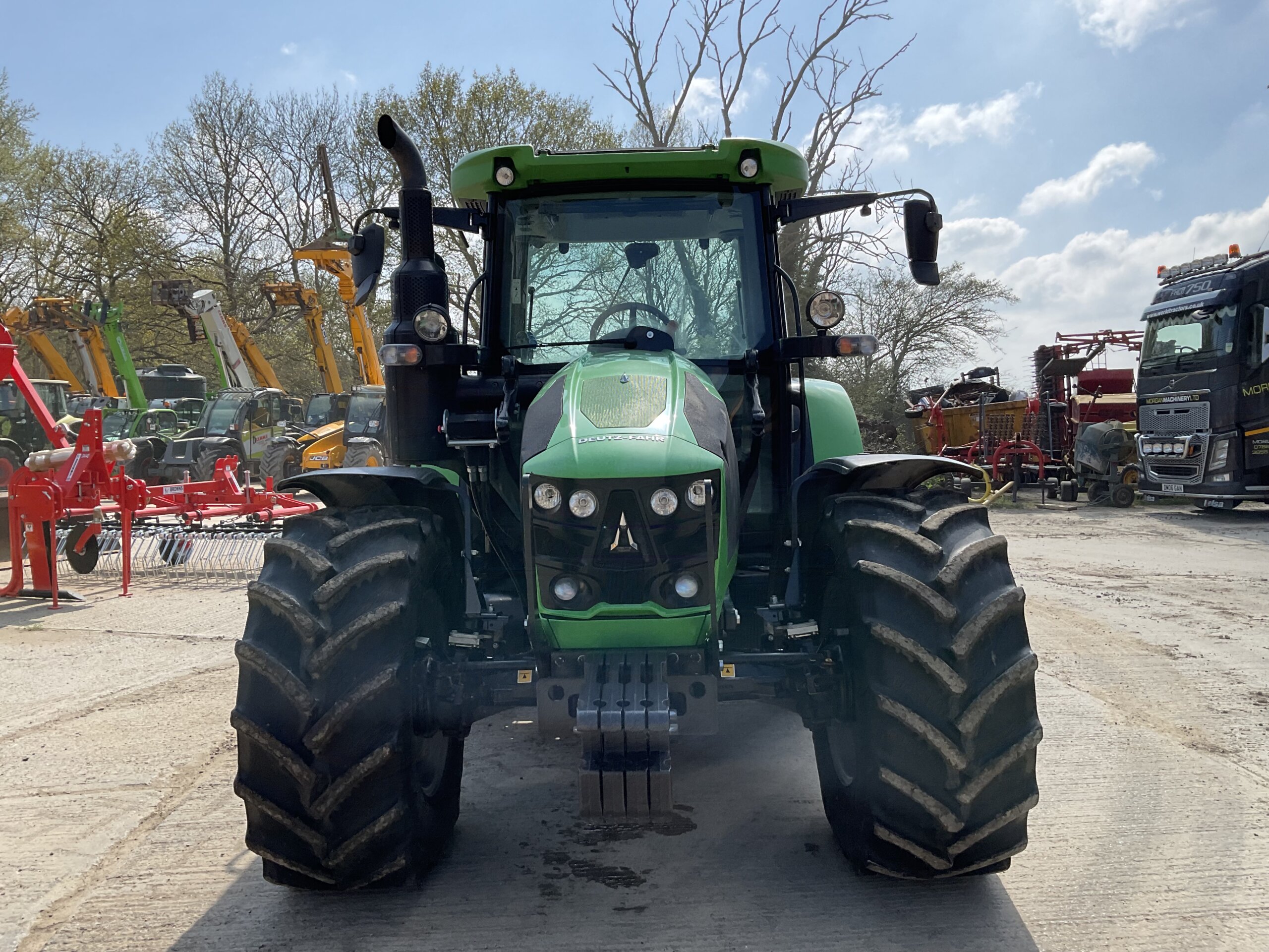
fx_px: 1063
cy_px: 476
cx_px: 634
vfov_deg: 48.2
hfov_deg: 61.7
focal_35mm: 29
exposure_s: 1/1377
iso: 16
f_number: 1.8
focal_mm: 3
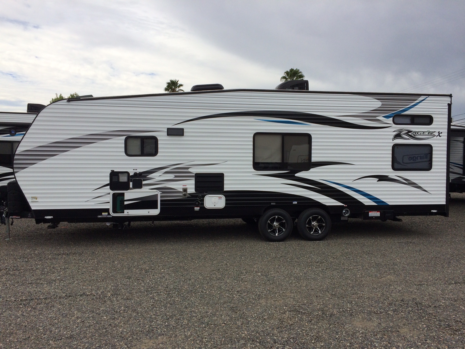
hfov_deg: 61.7
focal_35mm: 29
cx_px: 232
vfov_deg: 48.2
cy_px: 174
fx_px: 390
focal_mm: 4.15
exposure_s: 1/2933
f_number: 2.2
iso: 32
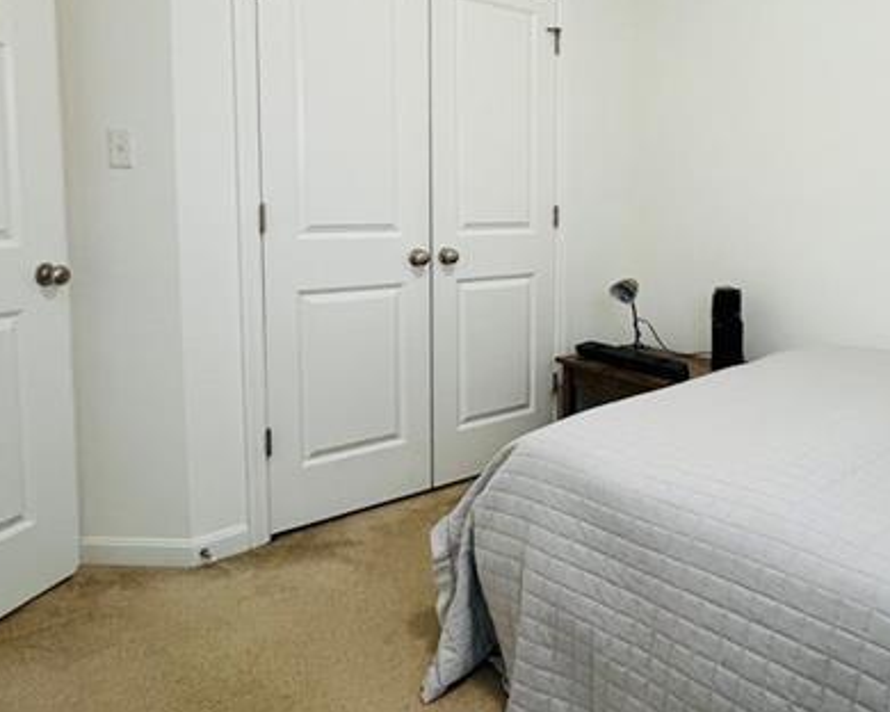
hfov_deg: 63.7
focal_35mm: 26
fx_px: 685
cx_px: 621
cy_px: 269
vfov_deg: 54.3
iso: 125
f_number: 1.8
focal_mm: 1.57
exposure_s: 1/60
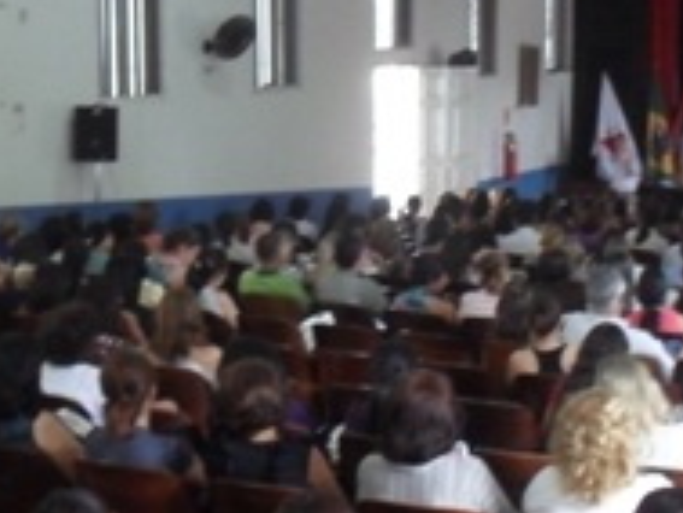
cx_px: 423
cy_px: 336
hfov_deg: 26.2
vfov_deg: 19.9
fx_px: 1461
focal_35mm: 74
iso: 320
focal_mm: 6.3
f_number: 3.2
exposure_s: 1/15
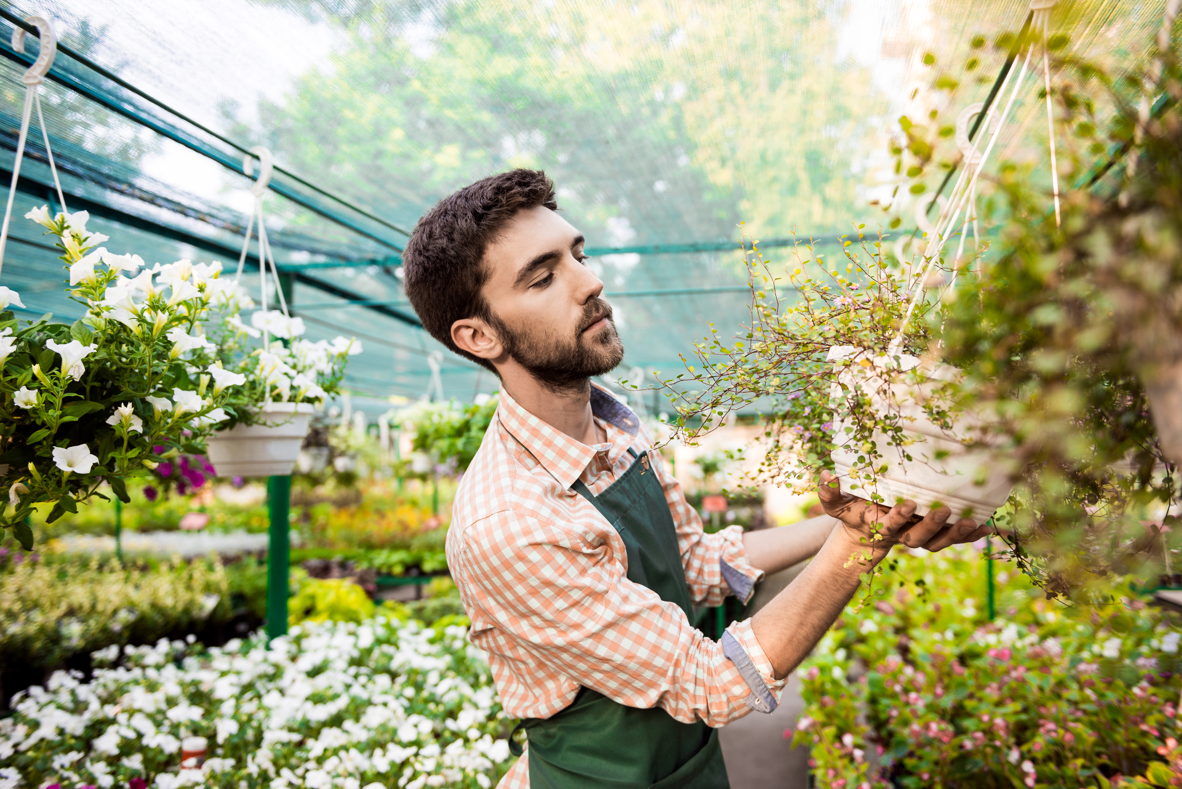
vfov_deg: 45.0
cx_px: 591
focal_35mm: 29
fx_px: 952
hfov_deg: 63.6
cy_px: 394
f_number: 3.2
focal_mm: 29
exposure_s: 1/160
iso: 400
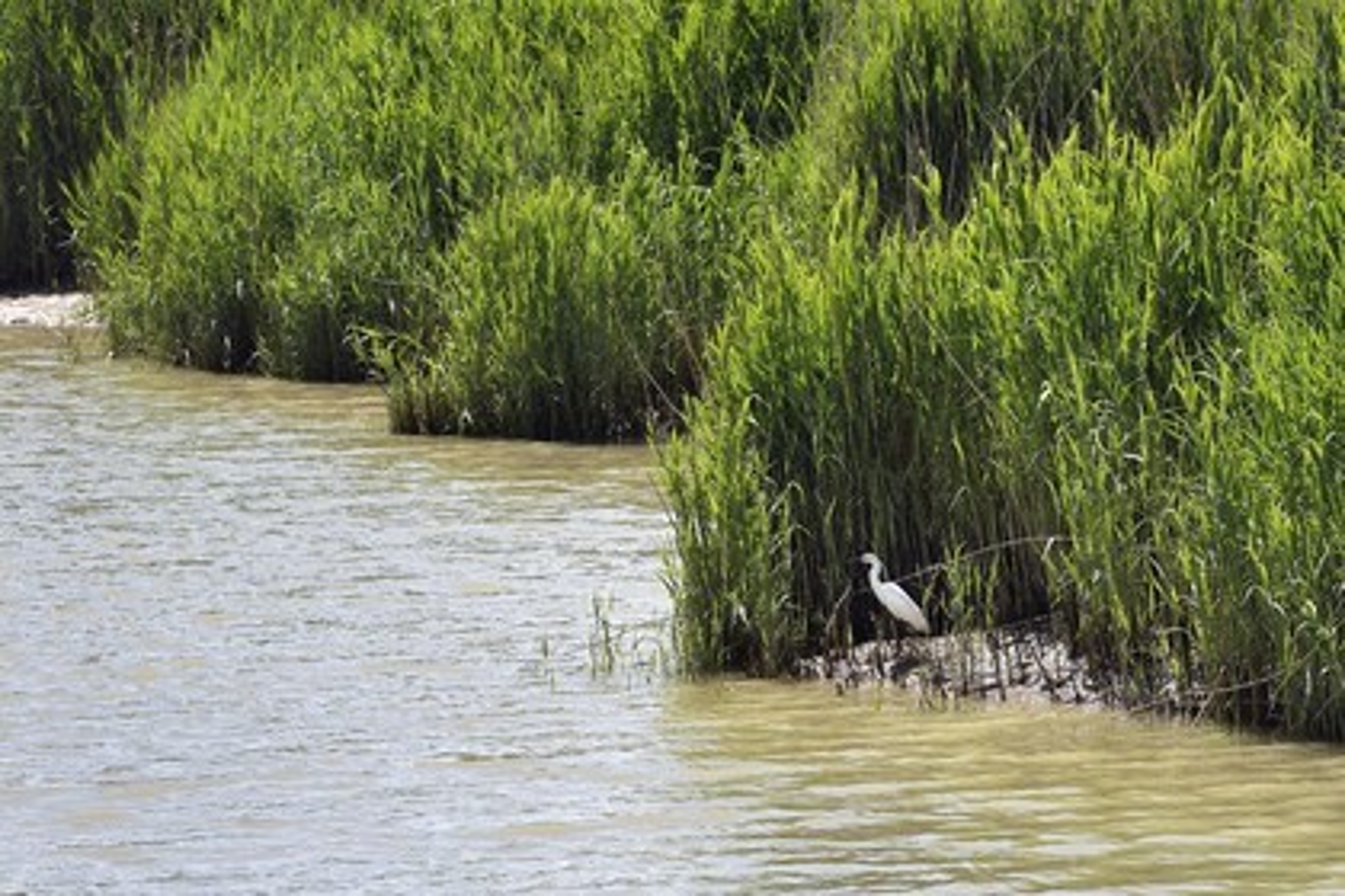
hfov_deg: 10.3
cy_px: 448
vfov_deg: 6.9
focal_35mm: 200
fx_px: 7472
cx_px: 672
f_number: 6.3
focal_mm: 200
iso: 200
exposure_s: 1/1250
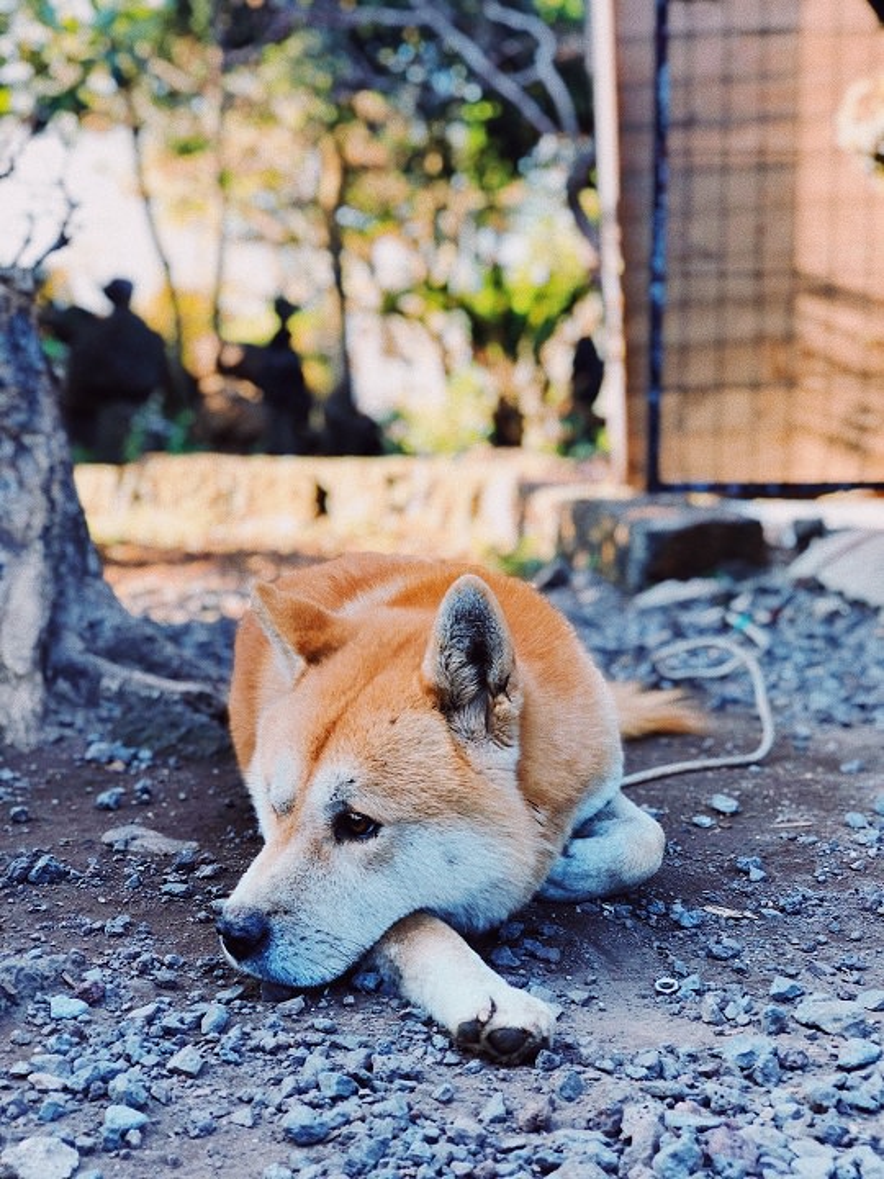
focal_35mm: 52
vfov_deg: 36.8
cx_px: 442
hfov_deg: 28.0
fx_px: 1771
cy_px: 590
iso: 20
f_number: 2.4
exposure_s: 1/60
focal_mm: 6
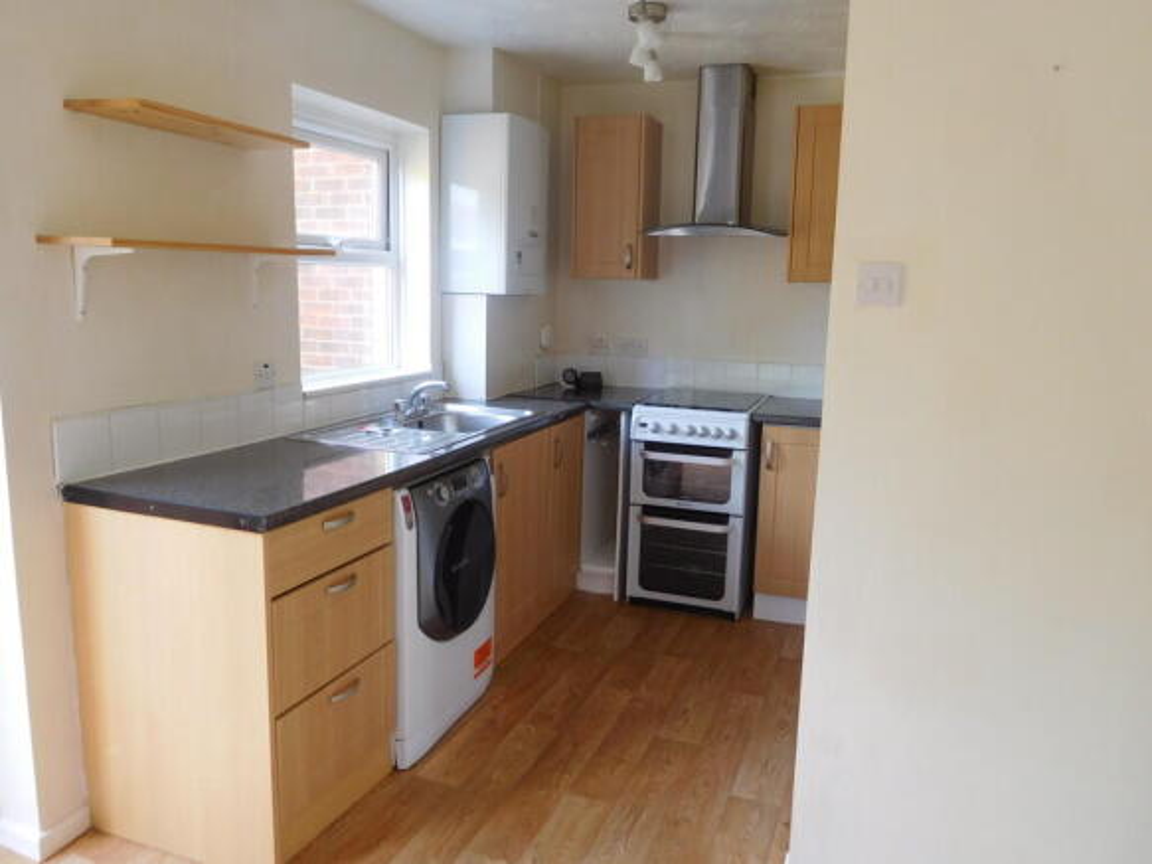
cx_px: 576
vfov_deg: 54.9
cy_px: 432
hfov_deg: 69.4
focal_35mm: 25
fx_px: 832
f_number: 3.4
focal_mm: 4.5
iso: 160
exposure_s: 1/30
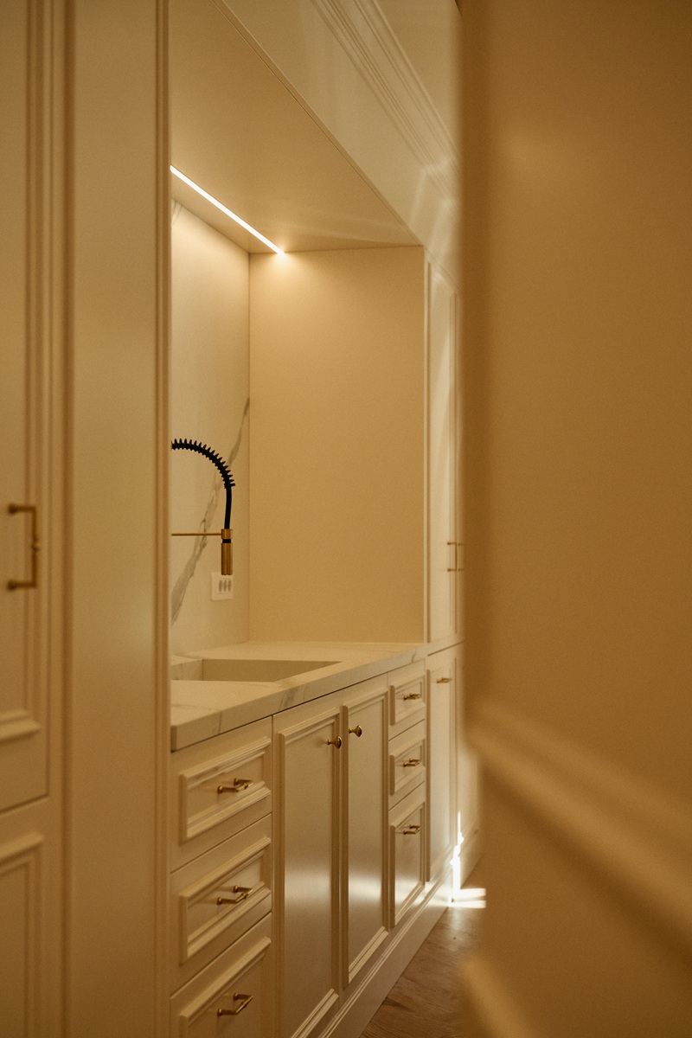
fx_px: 1442
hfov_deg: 27.0
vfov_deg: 39.6
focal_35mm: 50
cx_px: 346
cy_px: 519
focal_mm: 50
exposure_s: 1/640
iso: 640
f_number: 2.8
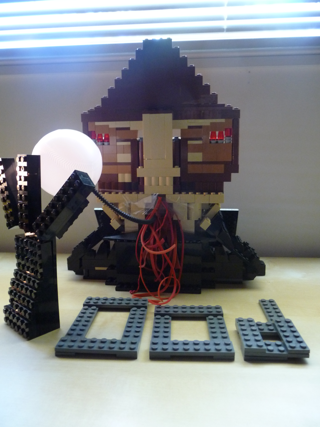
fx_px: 345
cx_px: 160
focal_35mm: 28
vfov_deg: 63.4
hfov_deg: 49.7
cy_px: 214
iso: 400
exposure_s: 1/8
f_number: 3.3
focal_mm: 4.7
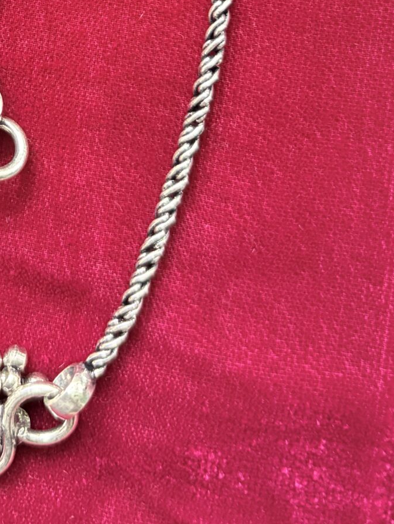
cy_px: -108
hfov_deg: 19.3
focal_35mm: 74
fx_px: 1122
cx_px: -4
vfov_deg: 23.9
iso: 500
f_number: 1.6
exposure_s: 1/54
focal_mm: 5.96
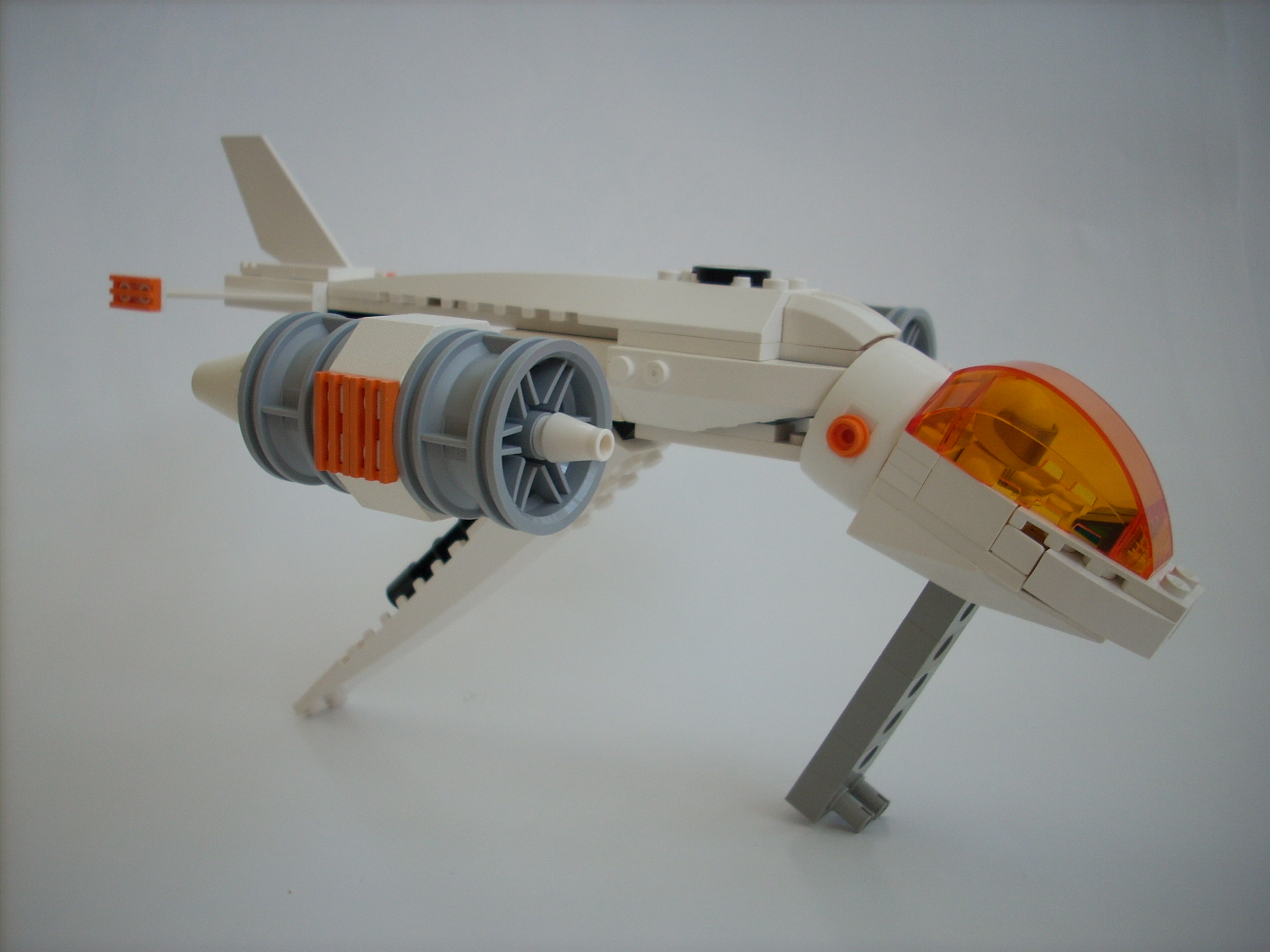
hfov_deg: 50.1
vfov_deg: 38.7
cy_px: 476
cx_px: 635
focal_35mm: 37
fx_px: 1357
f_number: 2.8
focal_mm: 6.2
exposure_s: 1/55
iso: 64
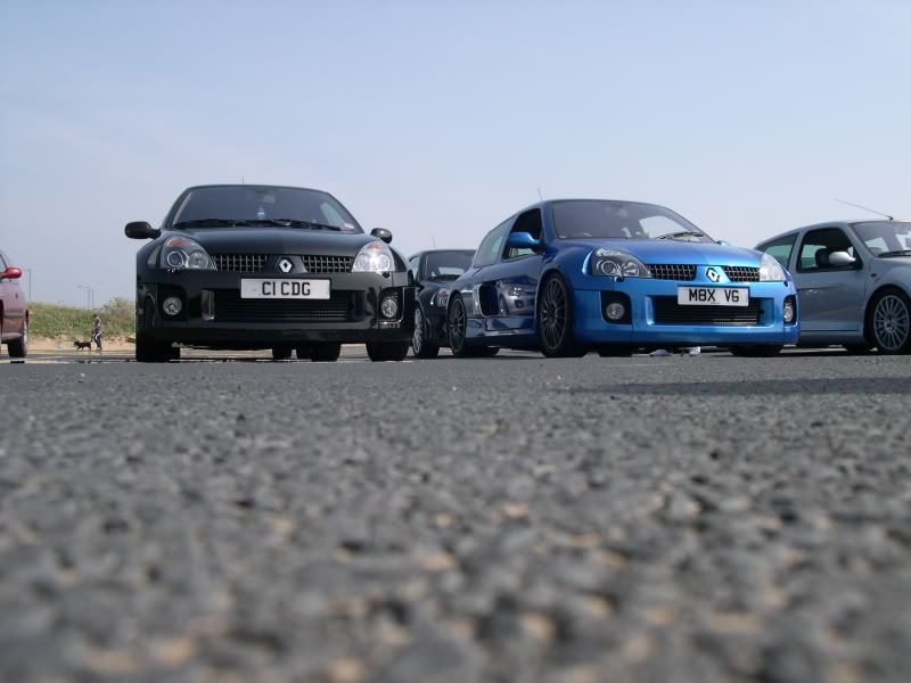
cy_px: 342
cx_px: 456
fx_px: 1000
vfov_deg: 37.7
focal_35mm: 38
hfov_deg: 49.0
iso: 100
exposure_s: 1/180
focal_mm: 8
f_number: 7.6
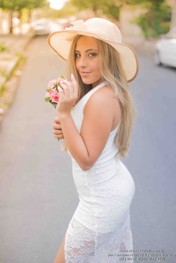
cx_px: 88
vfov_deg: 39.6
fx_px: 366
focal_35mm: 50
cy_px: 132
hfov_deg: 27.0
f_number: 1.8
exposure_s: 1/2500
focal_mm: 50
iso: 250
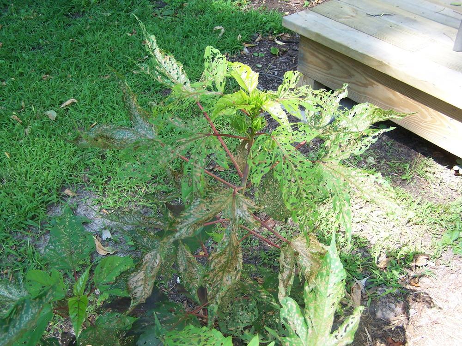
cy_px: 173
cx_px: 231
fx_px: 507
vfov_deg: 37.7
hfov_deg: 49.0
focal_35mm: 38
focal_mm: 6.3
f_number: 2.8
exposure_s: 1/80
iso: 80
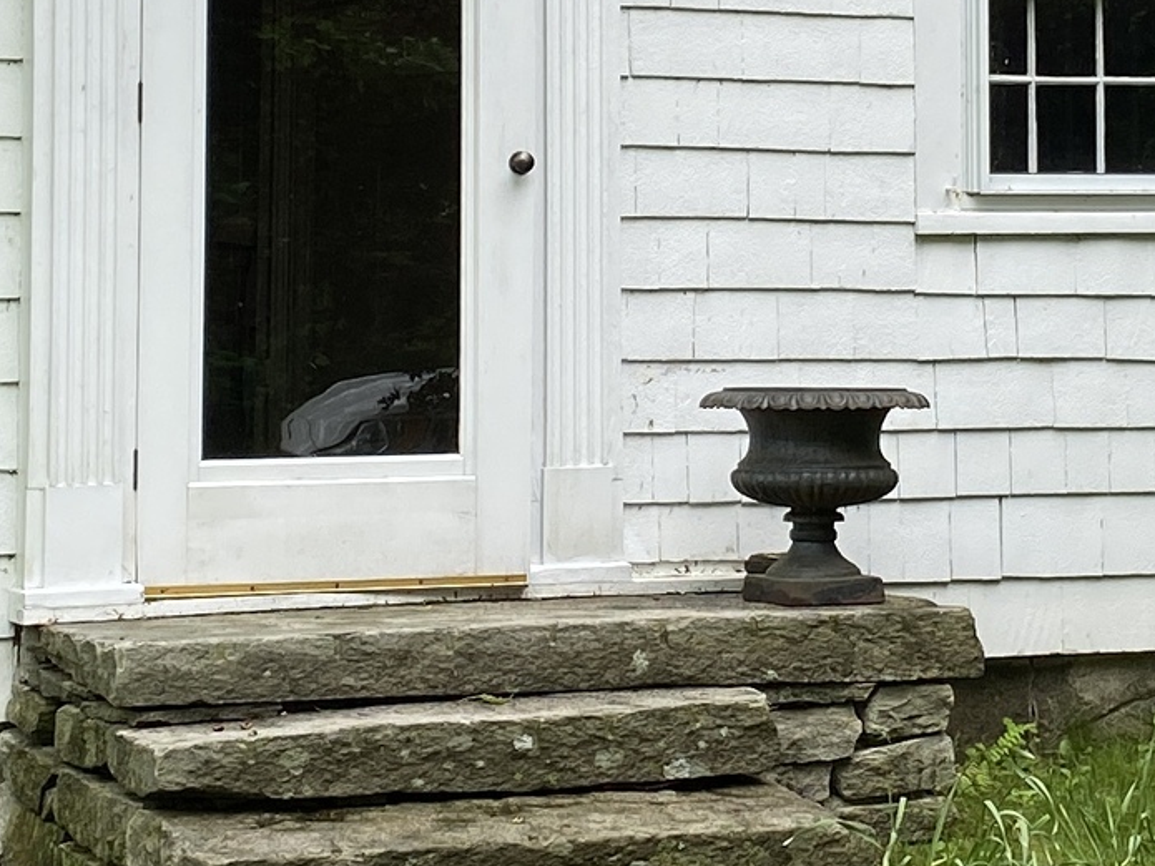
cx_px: 914
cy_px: 30
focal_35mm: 115
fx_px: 3836
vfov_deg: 12.7
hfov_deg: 17.0
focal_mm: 4.25
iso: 32
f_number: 1.8
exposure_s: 1/719
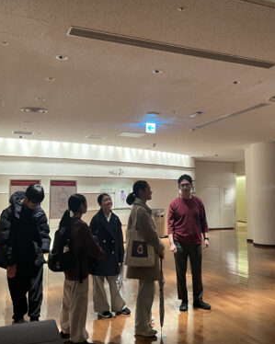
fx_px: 387
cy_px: 166
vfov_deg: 47.9
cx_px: 183
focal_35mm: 38
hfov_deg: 38.7
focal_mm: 5.1
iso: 250
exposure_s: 1/50
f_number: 1.6
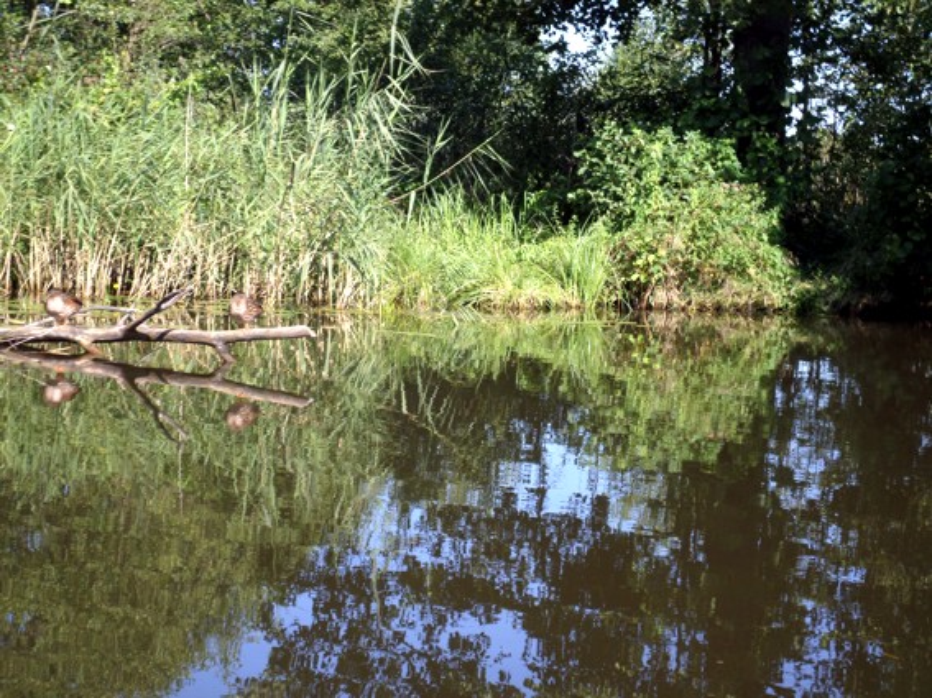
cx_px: 466
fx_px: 1804
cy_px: 349
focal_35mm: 67
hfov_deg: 29.0
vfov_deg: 21.9
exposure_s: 1/250
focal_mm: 12
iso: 80
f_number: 4.1
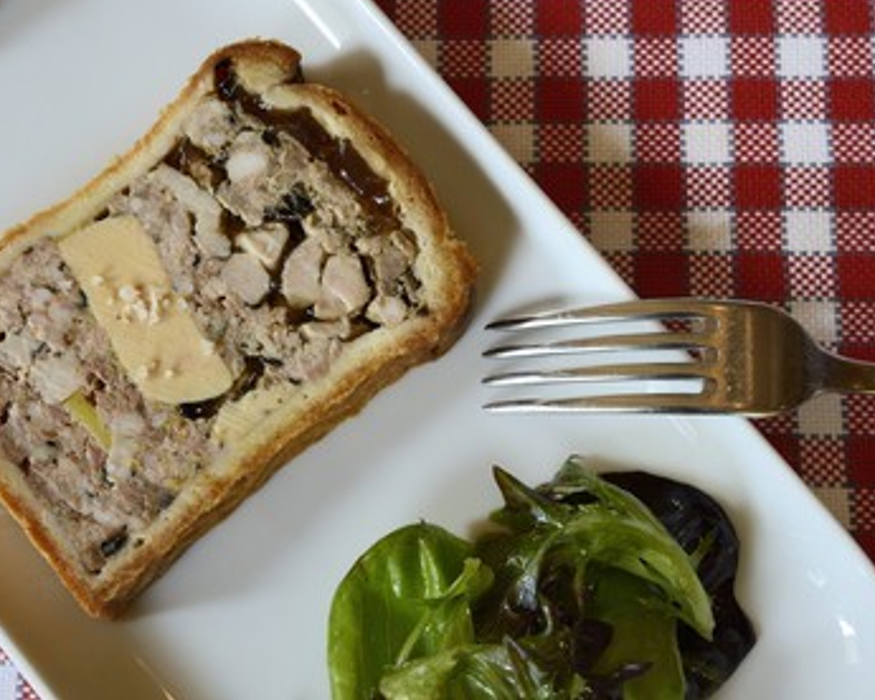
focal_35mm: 64
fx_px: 1657
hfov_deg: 29.5
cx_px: 360
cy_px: 347
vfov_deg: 23.8
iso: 800
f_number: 9
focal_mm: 56
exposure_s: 1/60
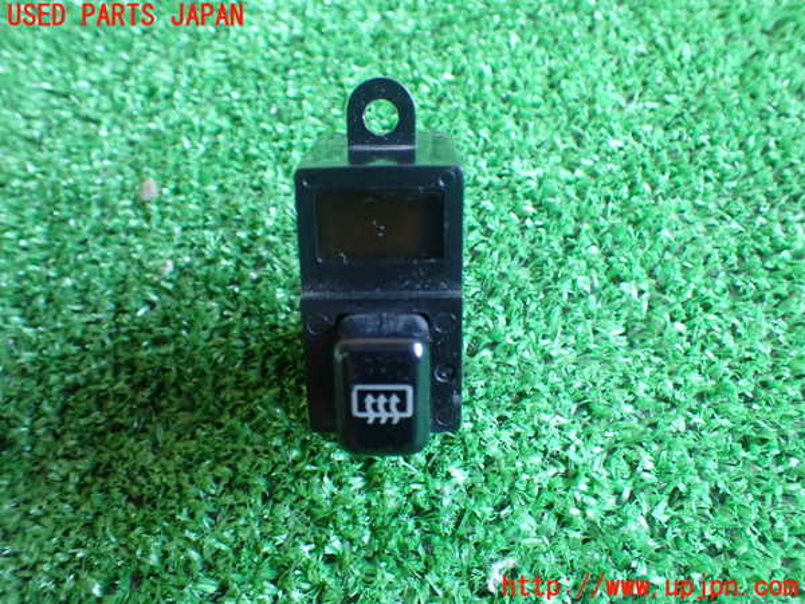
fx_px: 698
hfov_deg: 60.0
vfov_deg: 46.8
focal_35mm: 30
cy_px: 302
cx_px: 402
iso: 800
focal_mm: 5.4
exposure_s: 1/40
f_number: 2.3
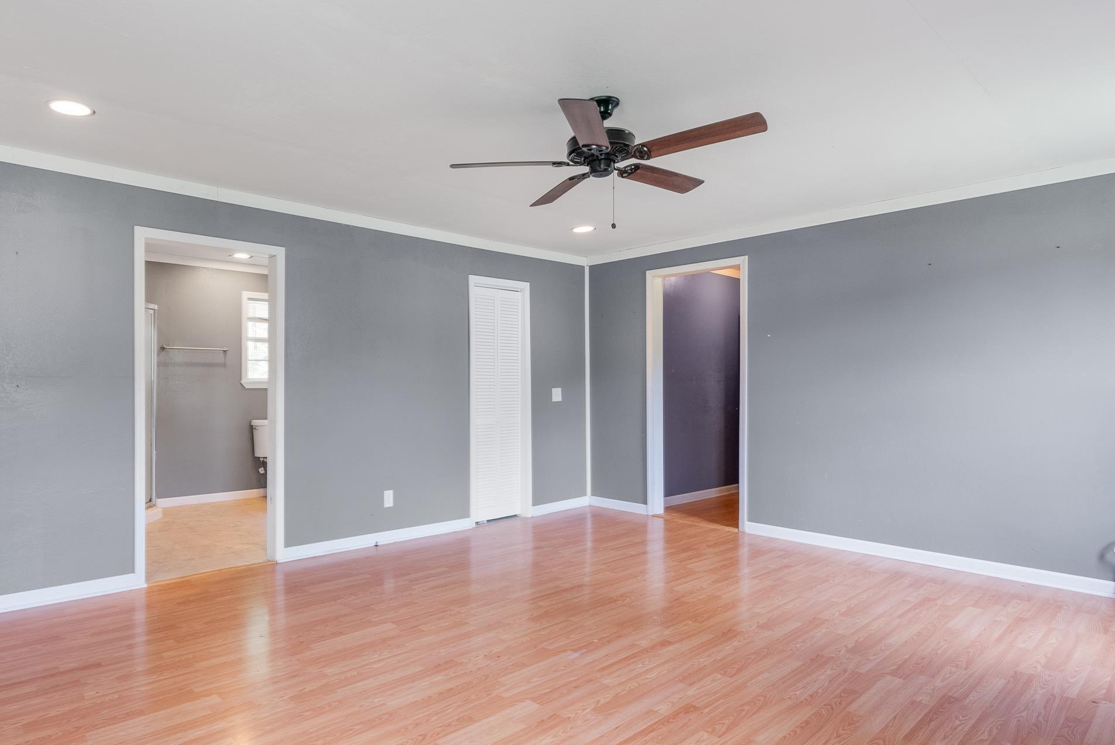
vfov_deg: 59.5
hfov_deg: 80.0
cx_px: 432
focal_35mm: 21
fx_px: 651
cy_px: 374
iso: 640
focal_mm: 16
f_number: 9
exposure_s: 1/6
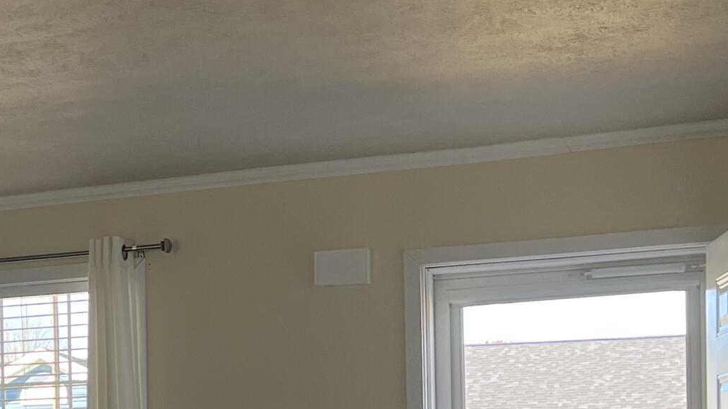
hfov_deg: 23.7
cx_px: -102
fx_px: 1602
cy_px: 536
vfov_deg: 14.0
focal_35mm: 83
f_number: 1.6
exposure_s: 1/123
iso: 64
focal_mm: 5.1
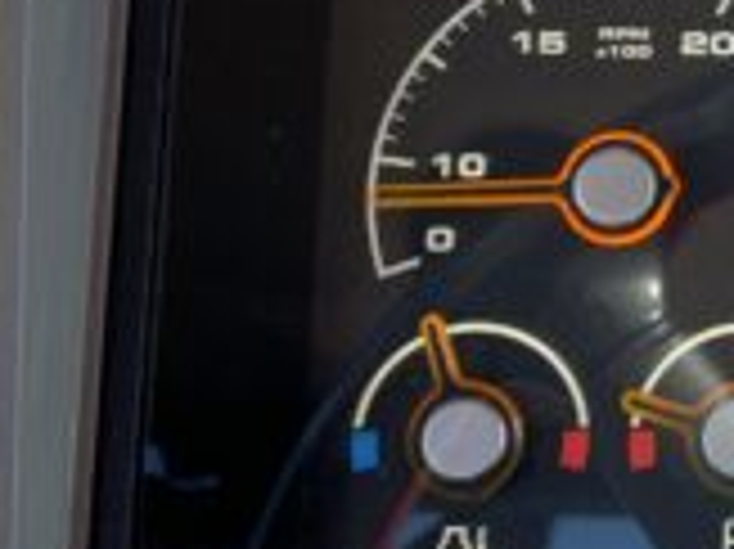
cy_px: 40
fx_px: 2415
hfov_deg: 16.0
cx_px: 1058
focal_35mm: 114
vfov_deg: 12.9
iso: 16
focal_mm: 3
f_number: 1.8
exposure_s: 1/149
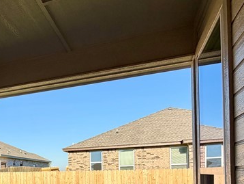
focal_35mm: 40
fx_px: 282
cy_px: 174
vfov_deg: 33.6
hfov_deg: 41.0
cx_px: 1
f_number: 2.2
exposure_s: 1/770
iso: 32
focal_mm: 2.22
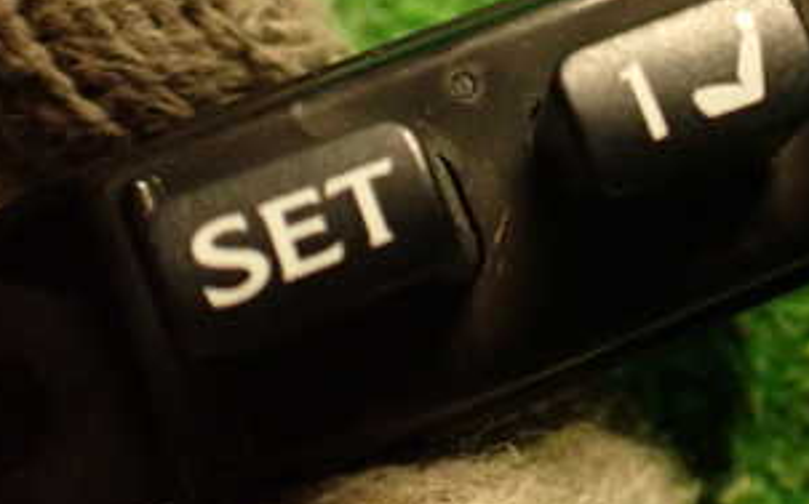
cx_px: 740
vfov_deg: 20.2
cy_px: 53
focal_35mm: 63
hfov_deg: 30.9
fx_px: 1388
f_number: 2.3
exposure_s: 1/30
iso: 640
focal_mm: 5.4
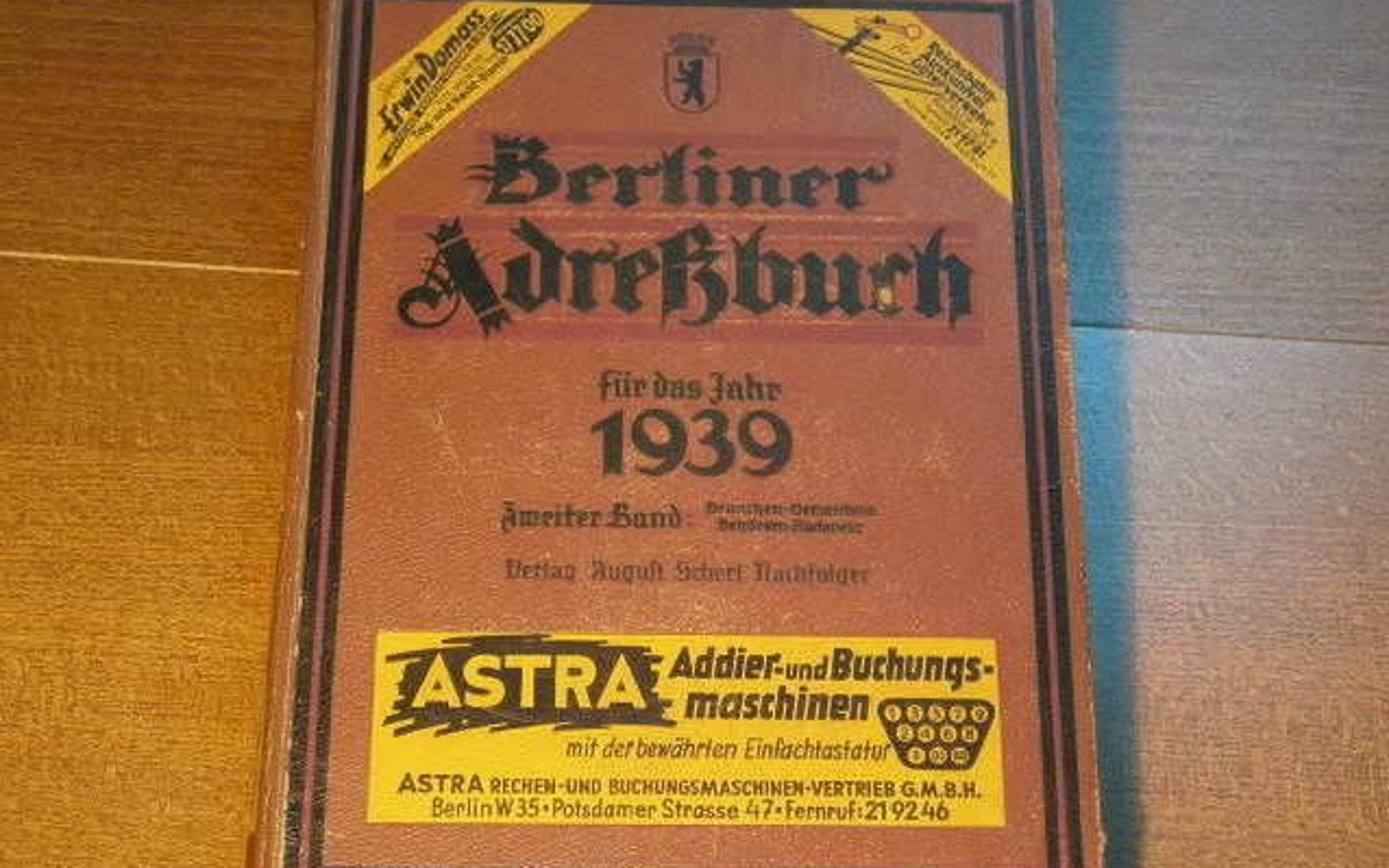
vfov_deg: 19.4
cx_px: 694
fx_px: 2537
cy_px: 442
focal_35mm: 67
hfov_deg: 30.6
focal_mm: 11.1
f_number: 4.6
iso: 125
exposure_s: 1/2
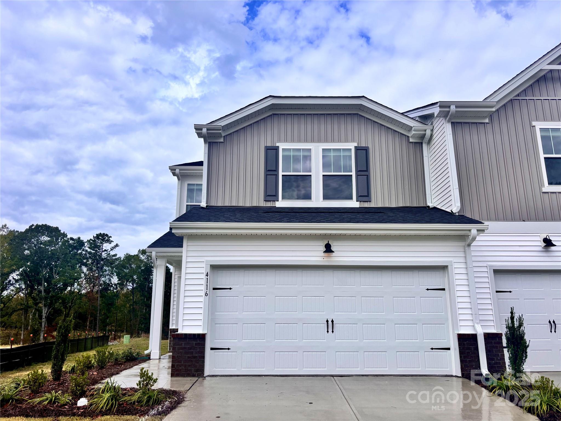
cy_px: 210
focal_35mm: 26
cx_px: 280
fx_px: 421
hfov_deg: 67.3
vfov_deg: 53.1
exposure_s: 1/5348
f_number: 1.6
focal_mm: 5.96
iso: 50
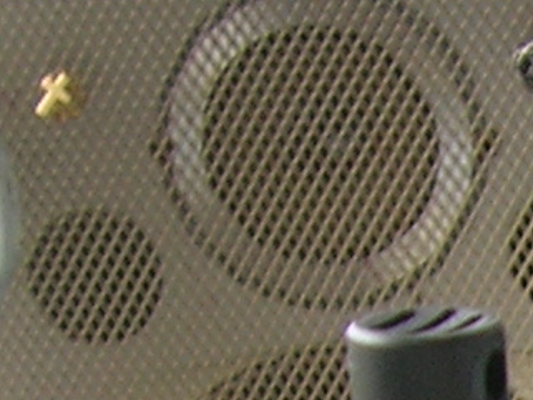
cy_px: 1177
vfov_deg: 5.8
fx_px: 3728
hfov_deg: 7.6
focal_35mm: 242
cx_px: 1308
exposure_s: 1/33.8
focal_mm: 5.7
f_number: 2.9
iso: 50
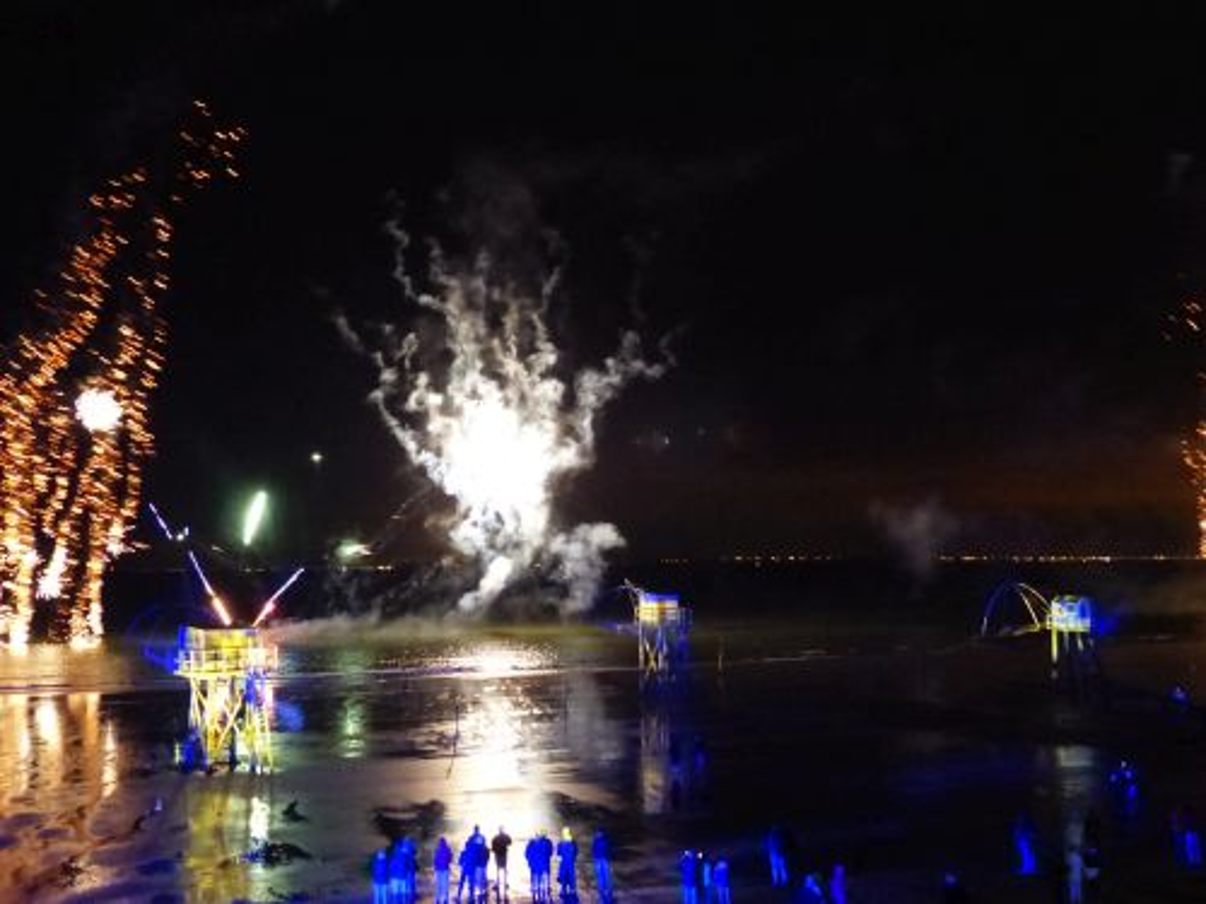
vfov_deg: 40.7
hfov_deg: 52.6
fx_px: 1219
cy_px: 452
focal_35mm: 35
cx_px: 603
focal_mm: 6.3
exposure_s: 1/4
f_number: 2.8
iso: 1600
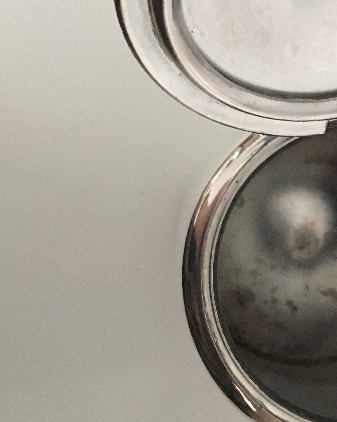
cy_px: 175
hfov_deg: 24.4
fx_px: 748
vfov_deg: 31.4
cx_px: 328
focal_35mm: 60
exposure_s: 1/25
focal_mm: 4.15
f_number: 2.2
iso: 200
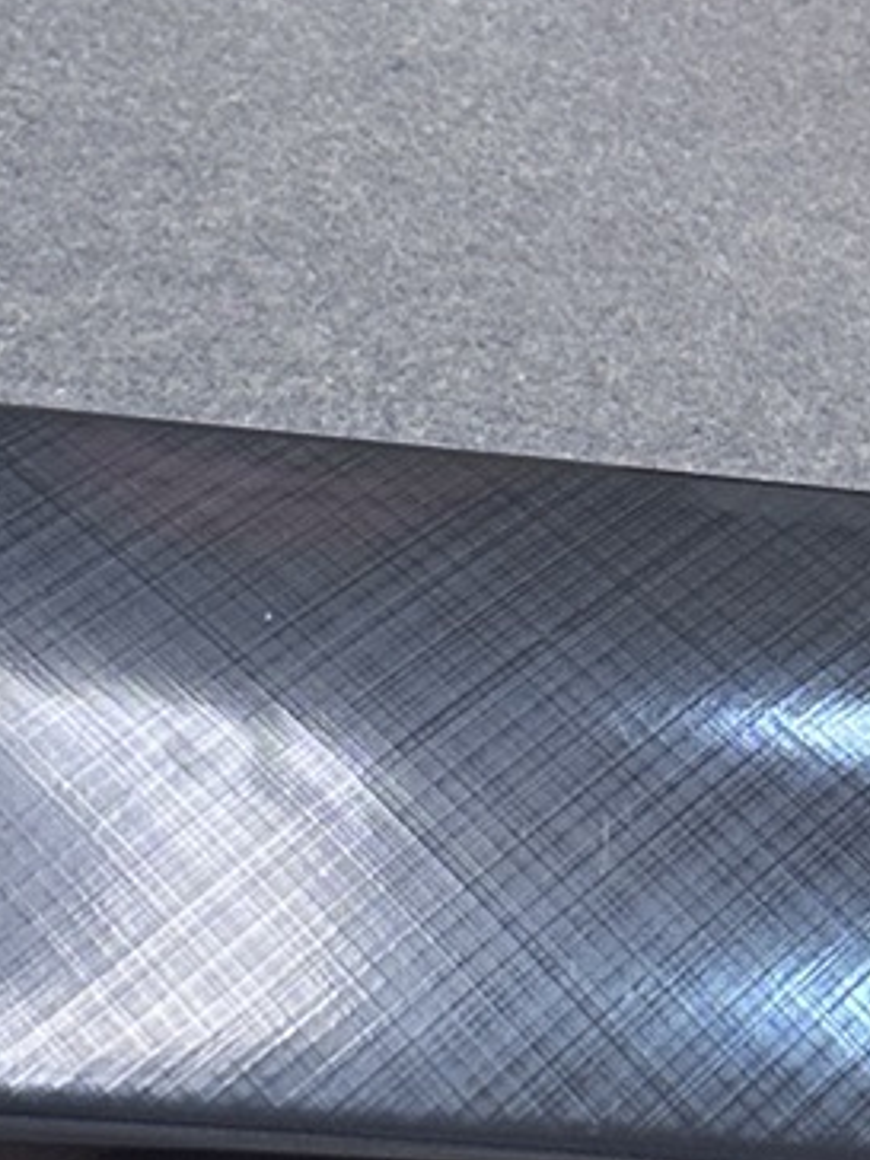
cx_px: 736
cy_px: 83
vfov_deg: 14.8
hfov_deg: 11.2
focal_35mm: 132
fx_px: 4423
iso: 200
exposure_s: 1/100
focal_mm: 6.86
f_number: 1.78
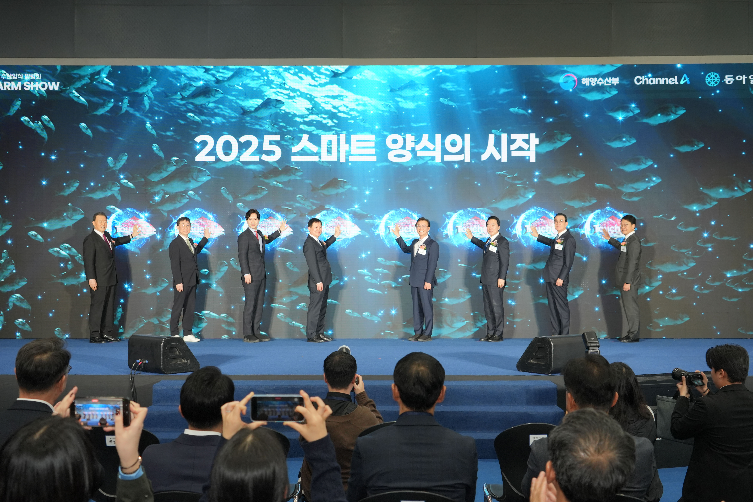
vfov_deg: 34.2
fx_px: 816
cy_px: 251
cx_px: 376
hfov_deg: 49.6
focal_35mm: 39
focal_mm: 39
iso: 1250
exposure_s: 1/200
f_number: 5.6
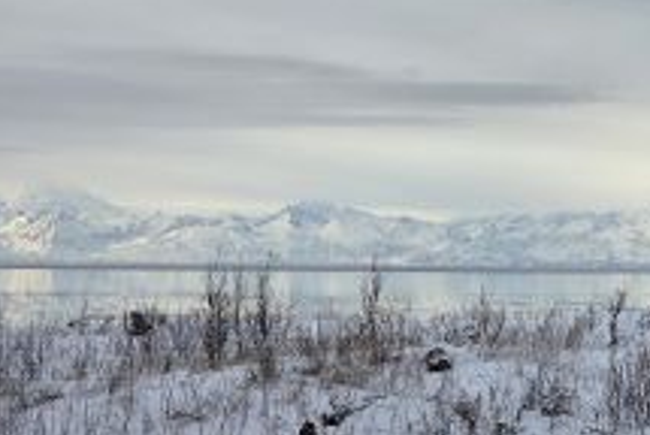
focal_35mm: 160
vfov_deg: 8.6
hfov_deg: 12.6
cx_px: 668
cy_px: 139
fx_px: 2893
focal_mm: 7
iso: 25
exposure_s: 1/748
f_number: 2.4
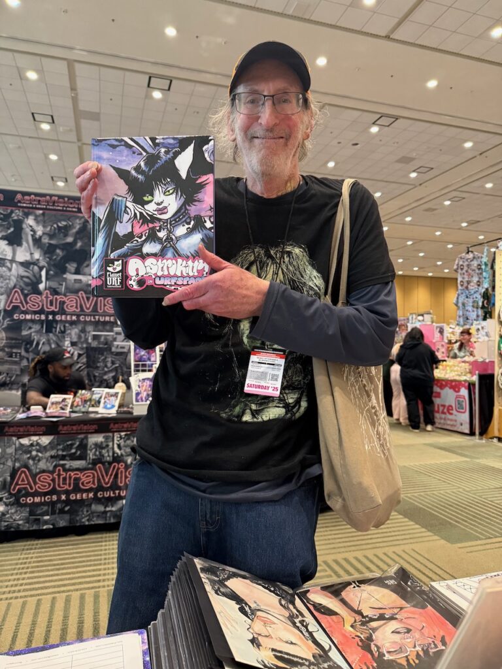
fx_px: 464
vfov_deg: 71.6
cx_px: 251
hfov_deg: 56.8
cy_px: 334
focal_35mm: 24
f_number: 1.78
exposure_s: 1/60
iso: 400
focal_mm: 6.76
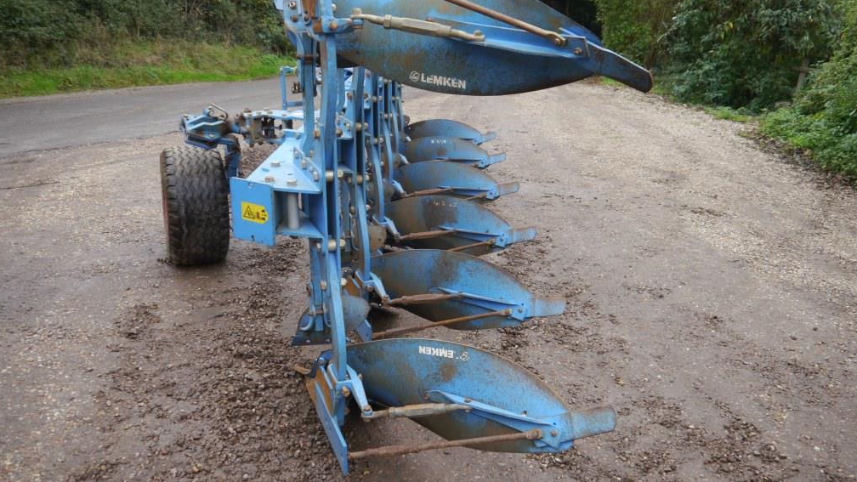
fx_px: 704
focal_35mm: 31
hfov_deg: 62.6
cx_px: 433
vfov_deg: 37.7
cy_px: 218
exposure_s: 1/160
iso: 160
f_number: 4
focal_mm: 14
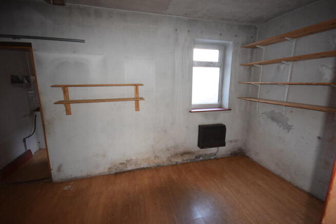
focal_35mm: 16
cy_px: 112
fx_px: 154
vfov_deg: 72.1
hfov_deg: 95.0
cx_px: 168
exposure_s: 1/60
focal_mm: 11
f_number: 4.2
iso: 1800
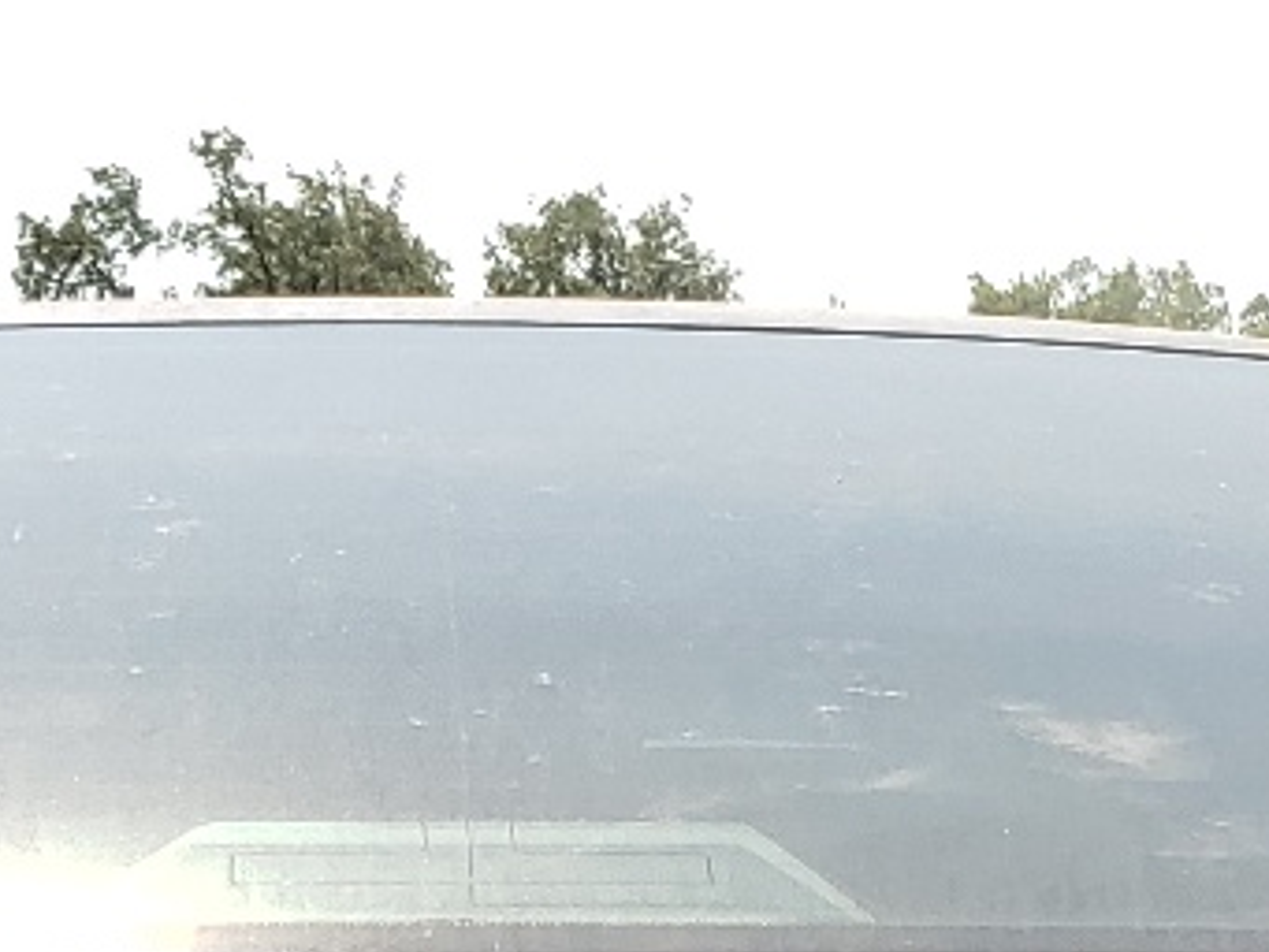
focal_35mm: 122
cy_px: 2149
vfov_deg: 10.7
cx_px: 491
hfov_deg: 16.1
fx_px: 4474
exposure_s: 1/2000
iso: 50
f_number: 1.5
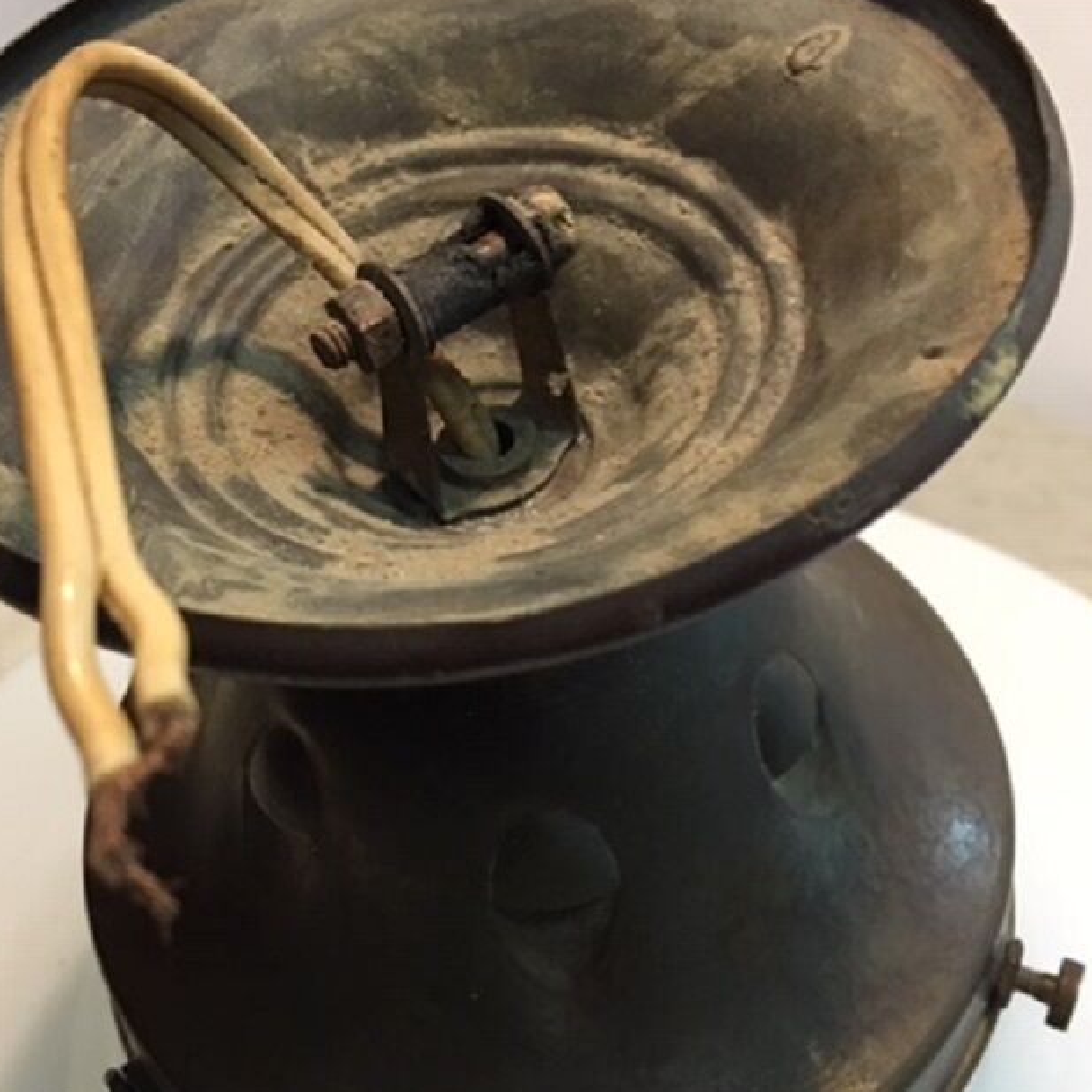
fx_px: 1570
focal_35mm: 44
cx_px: 466
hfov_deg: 38.3
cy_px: 531
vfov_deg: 38.3
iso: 100
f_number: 2.2
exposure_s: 1/10
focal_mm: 4.15
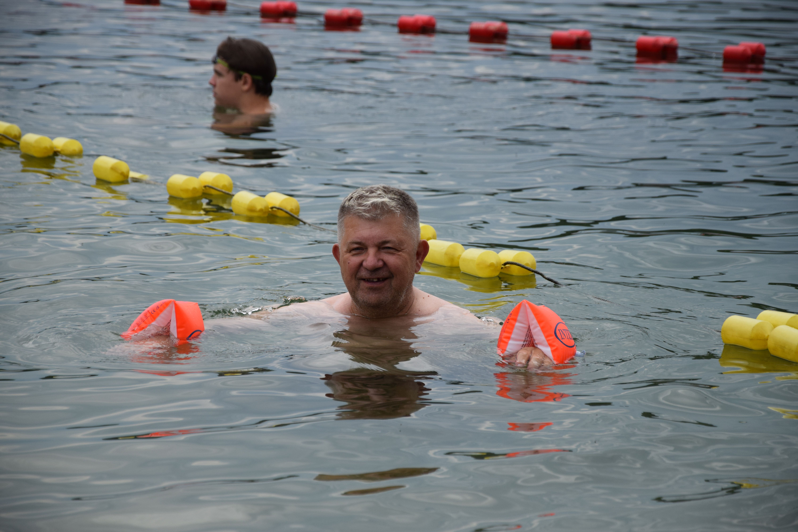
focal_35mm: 158
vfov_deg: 8.7
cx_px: 399
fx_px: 3491
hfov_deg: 13.0
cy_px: 266
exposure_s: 1/1600
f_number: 6.3
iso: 400
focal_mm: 105
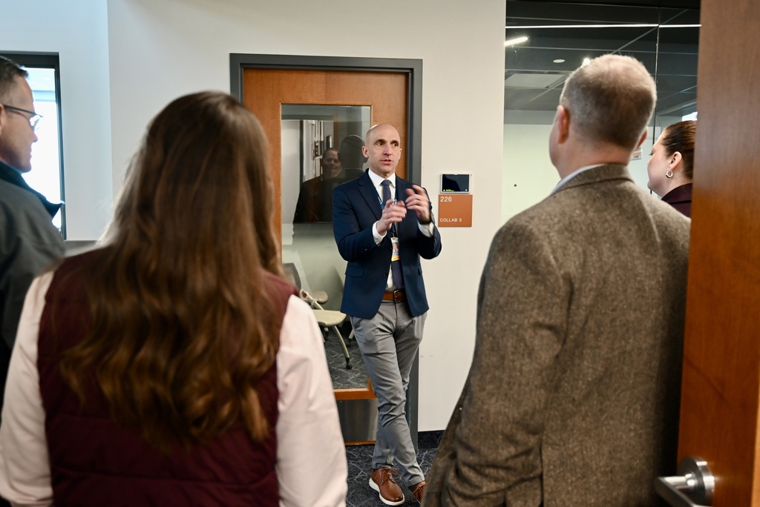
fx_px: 739
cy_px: 254
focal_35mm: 35
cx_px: 380
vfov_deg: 37.9
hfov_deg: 54.4
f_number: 4
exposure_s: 1/40
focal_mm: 35
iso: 1800
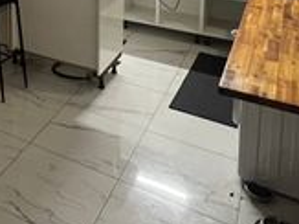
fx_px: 414
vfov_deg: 25.1
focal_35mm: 48
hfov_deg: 33.6
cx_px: -44
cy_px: -86
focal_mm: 1.57
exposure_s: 1/60
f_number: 1.8
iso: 320
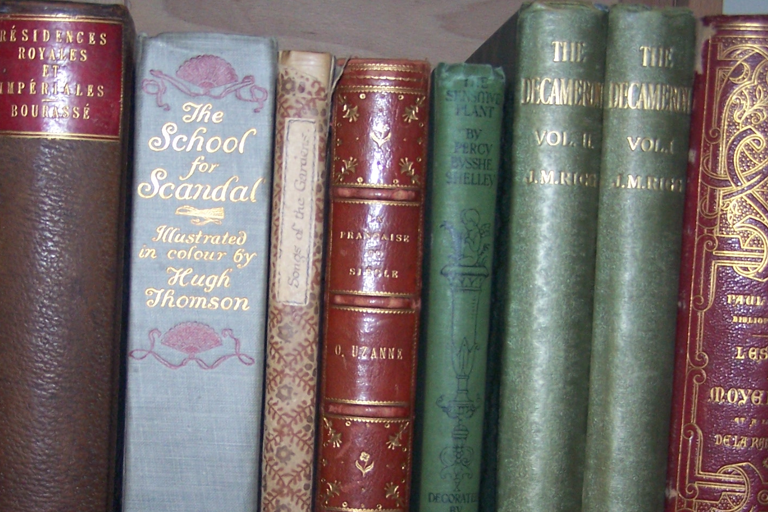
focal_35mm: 64
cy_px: 403
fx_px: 1365
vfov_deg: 21.0
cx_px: 303
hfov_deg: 31.3
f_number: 2.8
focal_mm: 6.3
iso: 140
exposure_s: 1/60
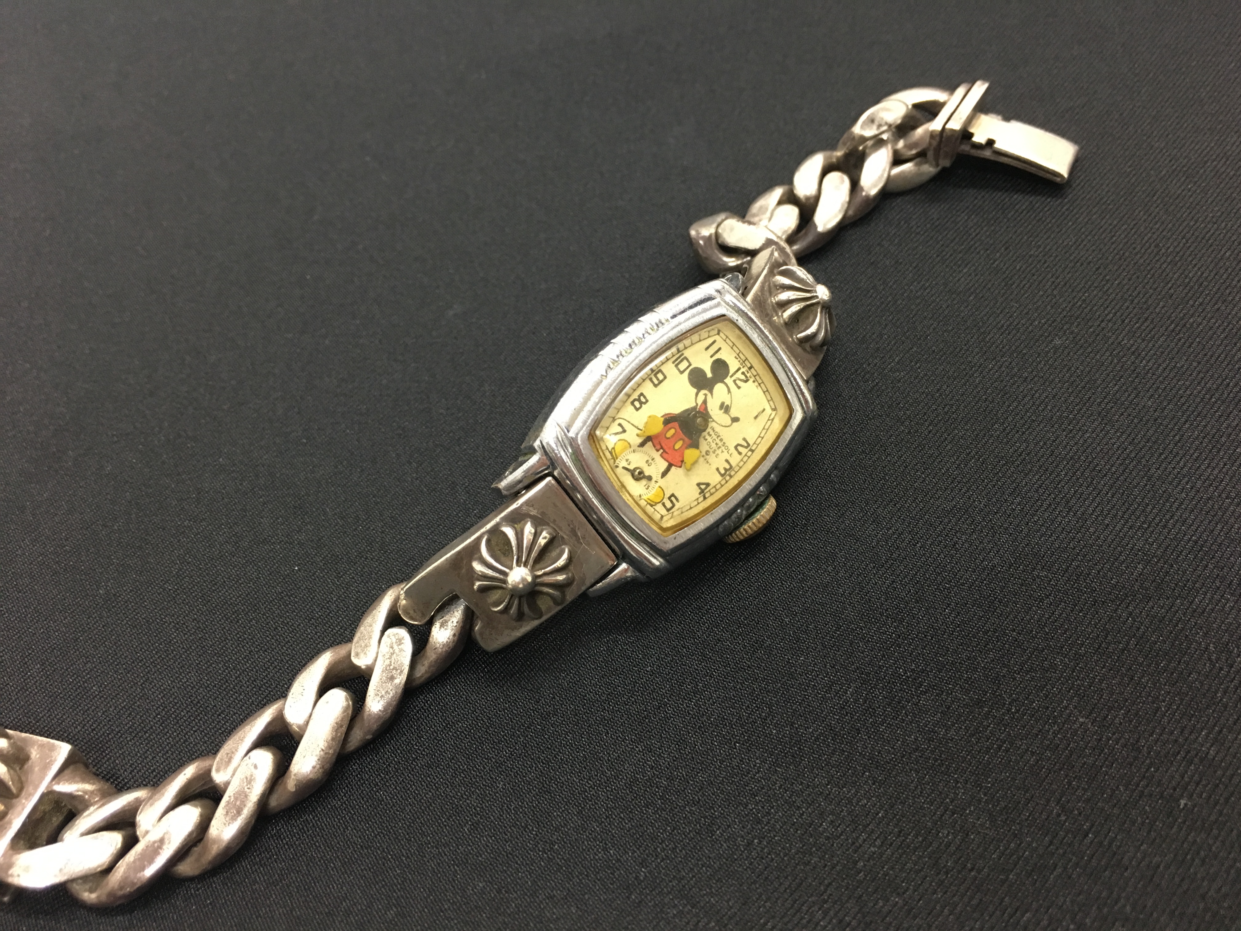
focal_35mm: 29
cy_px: 466
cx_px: 620
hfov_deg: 61.7
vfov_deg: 48.2
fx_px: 1040
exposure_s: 1/30
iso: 125
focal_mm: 4.15
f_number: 2.2
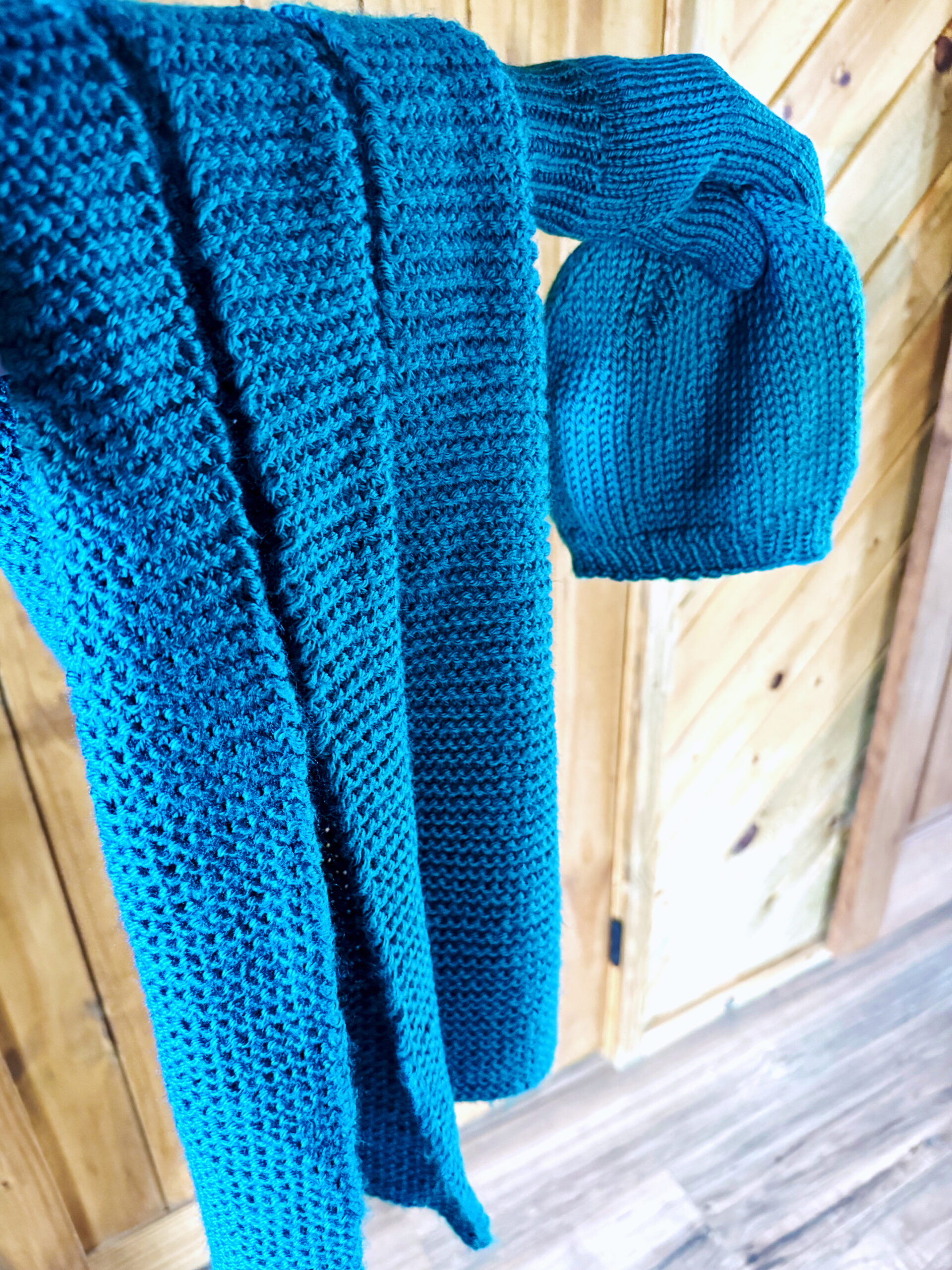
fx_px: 880
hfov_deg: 56.8
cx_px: 476
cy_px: 635
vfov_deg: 71.6
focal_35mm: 24
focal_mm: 6.76
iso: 800
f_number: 1.78
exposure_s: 1/50
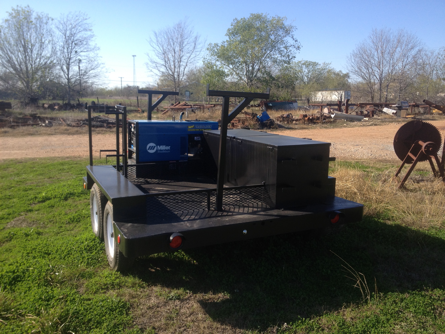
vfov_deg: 40.7
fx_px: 450
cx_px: 222
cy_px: 167
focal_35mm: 35
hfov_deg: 52.6
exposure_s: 1/935
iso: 64
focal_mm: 4.28
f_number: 2.4
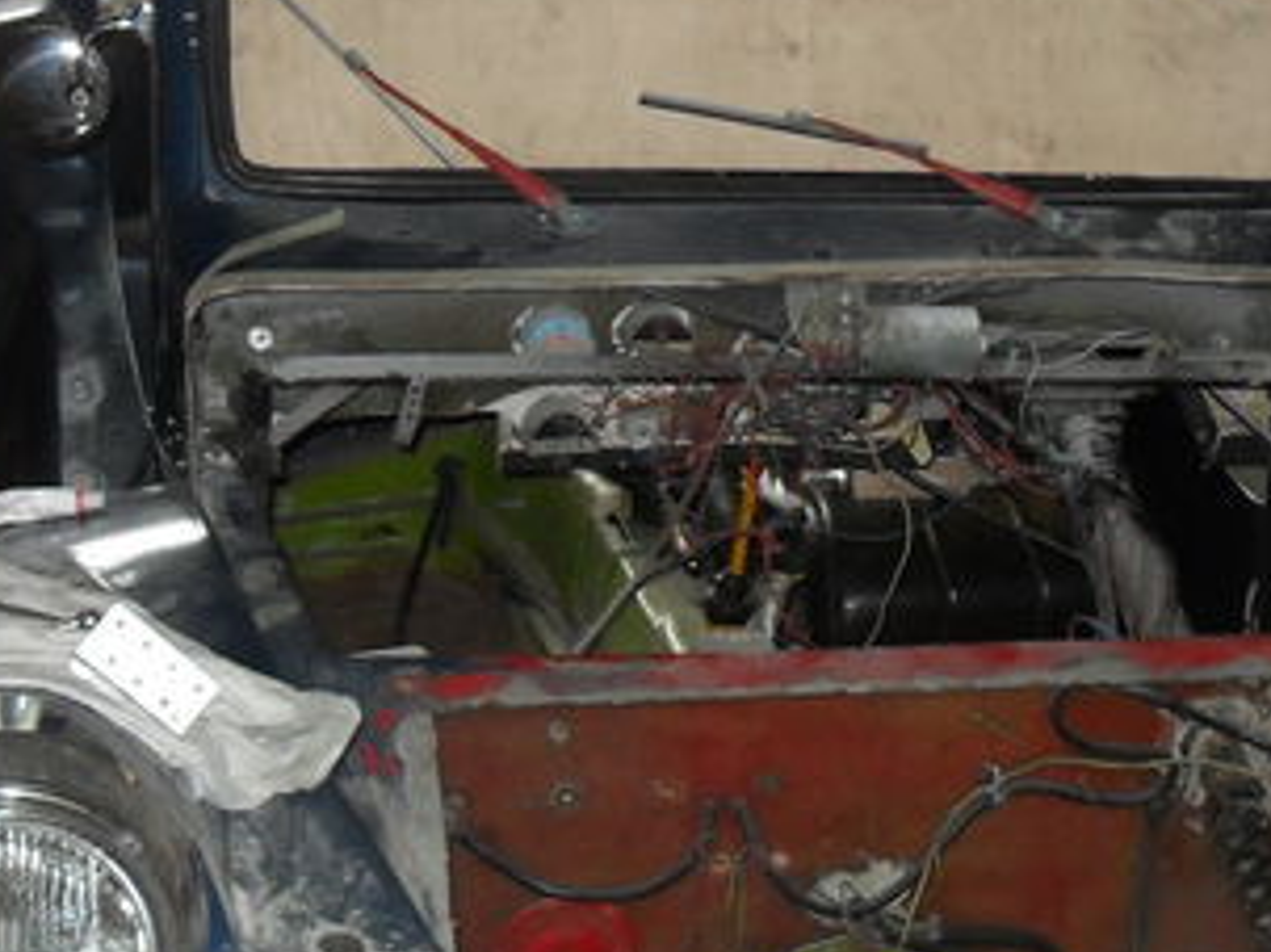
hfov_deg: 26.0
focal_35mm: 74
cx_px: 948
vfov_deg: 19.6
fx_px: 2716
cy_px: 809
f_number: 2.8
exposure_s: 1/45
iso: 200
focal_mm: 6.2
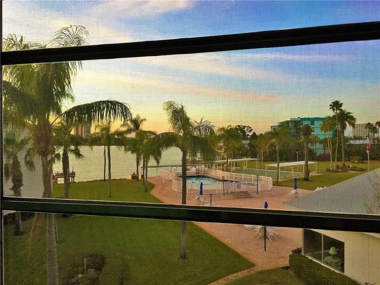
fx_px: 318
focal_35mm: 29
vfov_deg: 48.2
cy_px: 142
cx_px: 190
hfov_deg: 61.7
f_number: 2.2
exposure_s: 1/30
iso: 125
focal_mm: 4.15
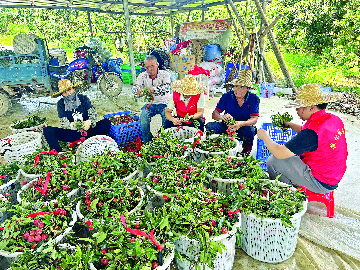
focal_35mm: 26
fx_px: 270
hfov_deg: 67.3
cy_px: 135
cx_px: 180
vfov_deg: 53.1
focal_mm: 5.7
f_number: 1.5
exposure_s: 1/121
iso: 64
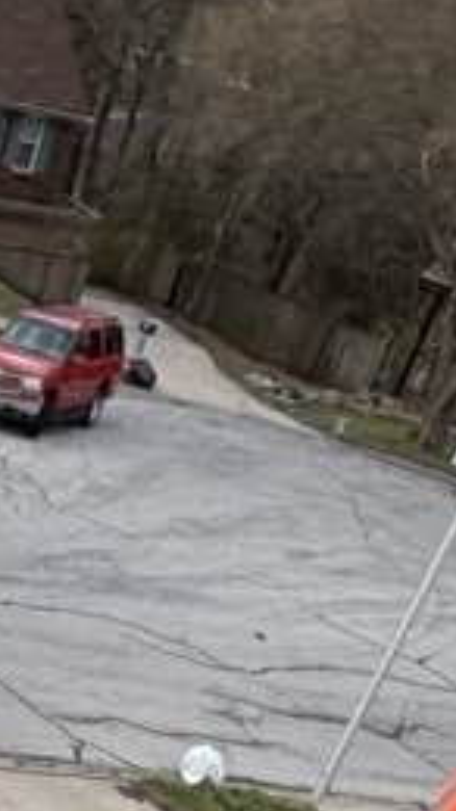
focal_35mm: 75
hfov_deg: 13.8
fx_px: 1614
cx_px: -431
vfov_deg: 16.5
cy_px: 1815
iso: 40
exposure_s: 1/212
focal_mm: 2.22
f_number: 2.2
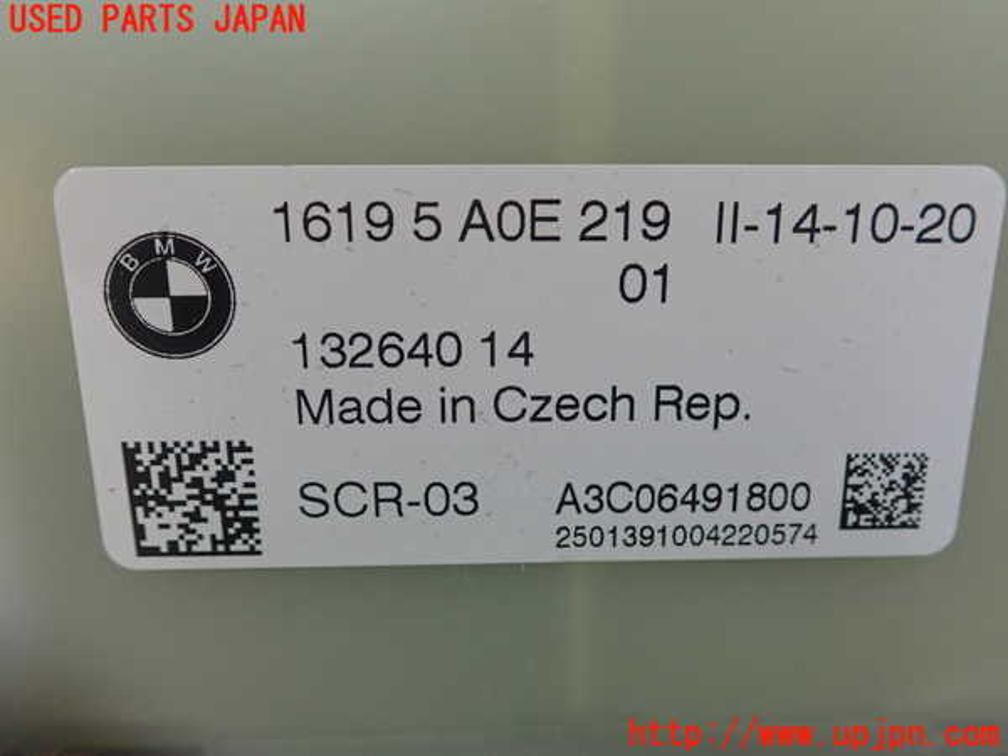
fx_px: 874
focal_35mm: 30
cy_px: 378
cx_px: 504
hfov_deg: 60.0
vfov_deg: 46.8
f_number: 2.3
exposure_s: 1/125
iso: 250
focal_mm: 5.5
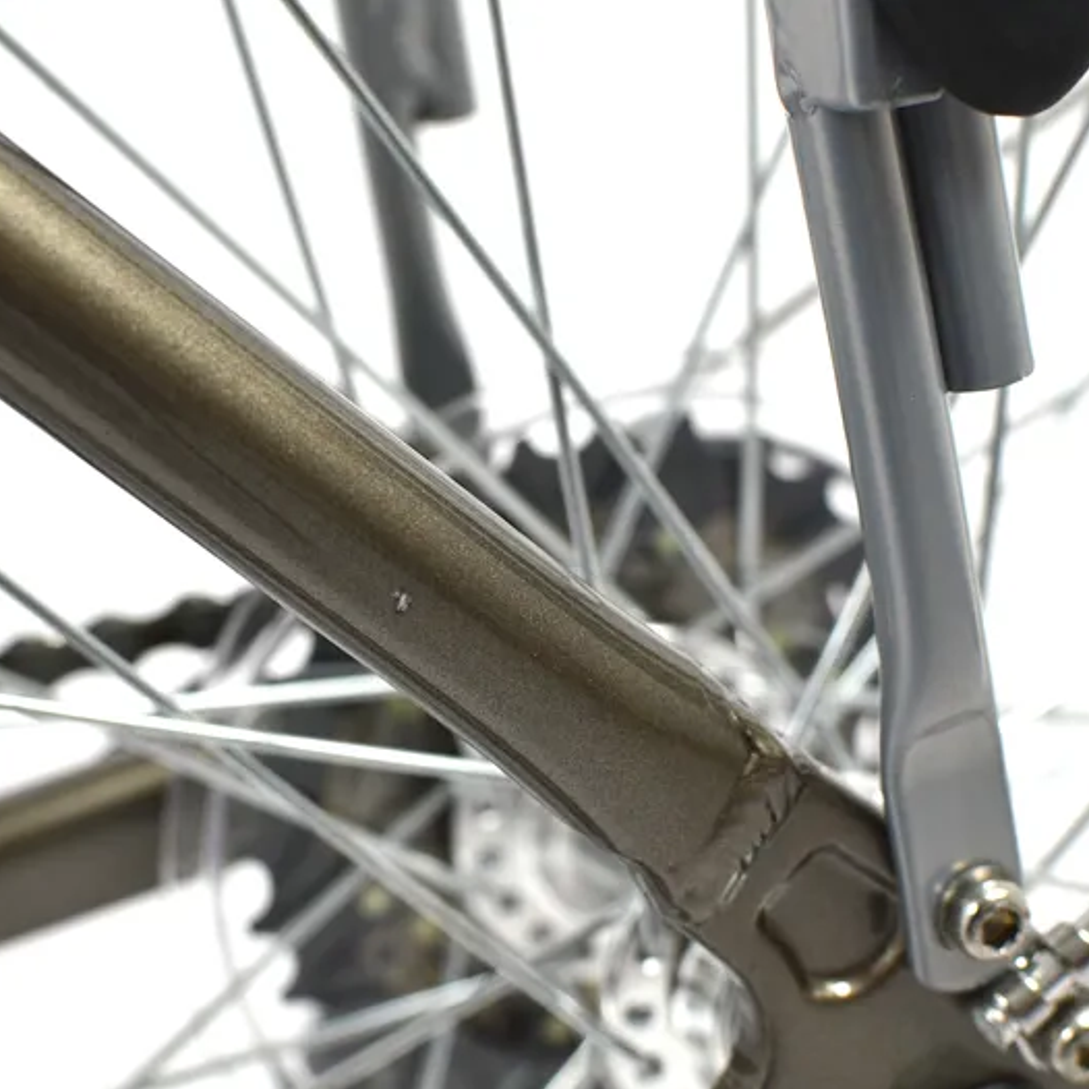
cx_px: 412
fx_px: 2408
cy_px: 543
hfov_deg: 25.4
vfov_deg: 25.5
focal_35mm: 68
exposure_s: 1/60
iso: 400
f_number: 5.6
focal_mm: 35
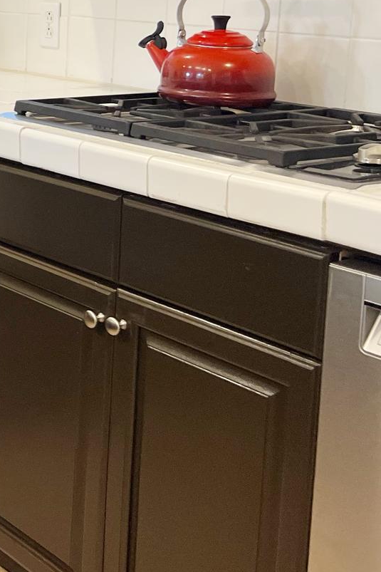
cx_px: -314
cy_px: 118
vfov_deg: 28.6
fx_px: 1096
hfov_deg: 16.4
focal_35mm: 69
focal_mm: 5.7
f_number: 1.5
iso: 80
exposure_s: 1/60
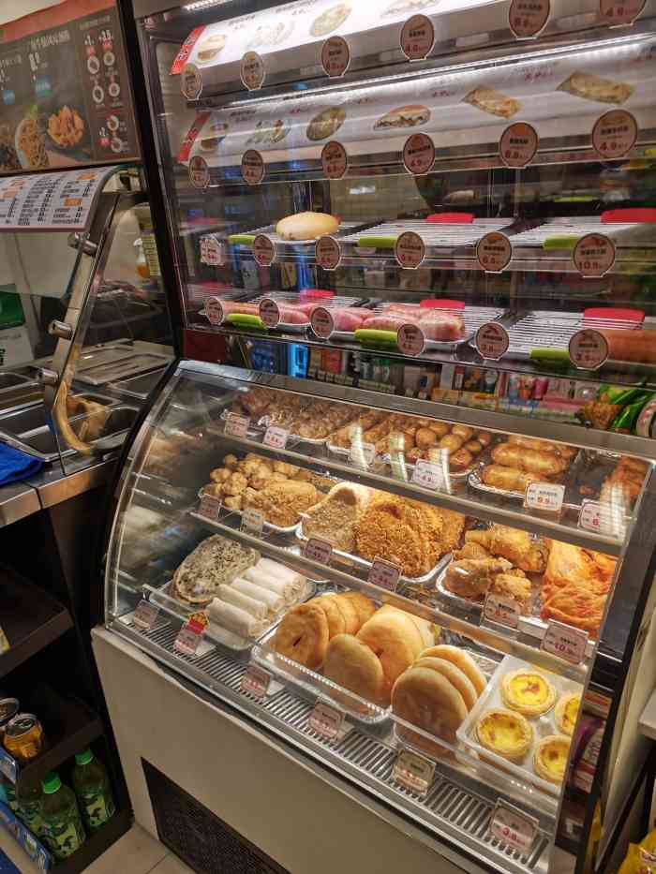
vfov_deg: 67.3
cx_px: 328
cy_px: 437
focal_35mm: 26
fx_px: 657
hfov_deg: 53.1
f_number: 1.8
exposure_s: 1/112
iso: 50
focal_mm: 4.75
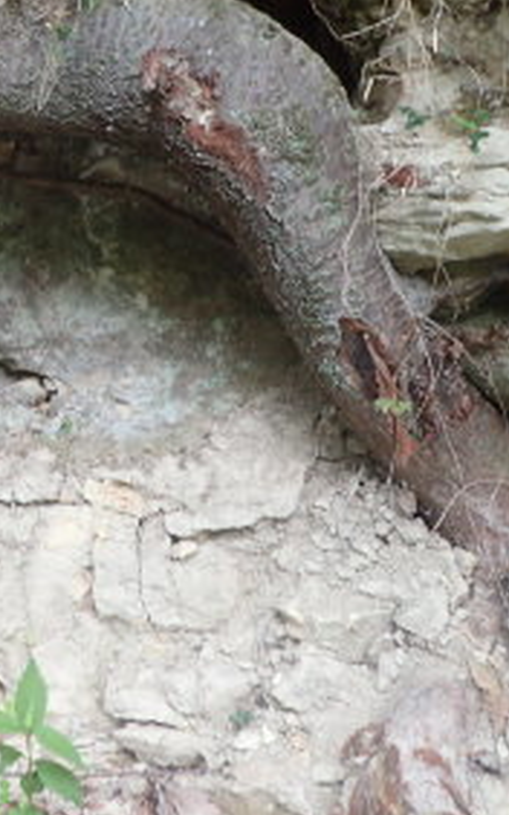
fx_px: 1111
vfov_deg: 39.8
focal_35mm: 50
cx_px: -221
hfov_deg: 22.1
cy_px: 270
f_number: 2
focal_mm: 4.5
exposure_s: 1/60
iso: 200
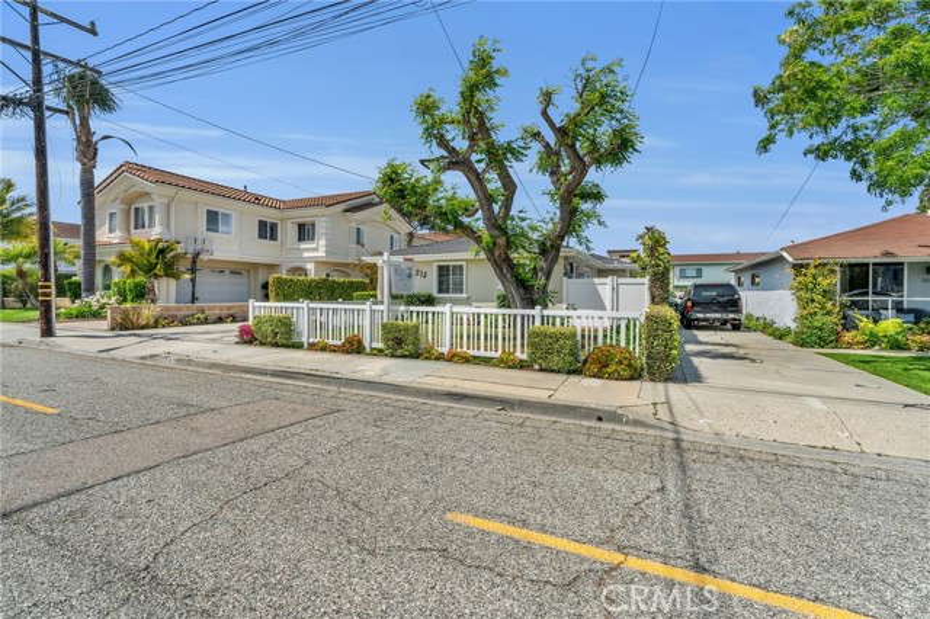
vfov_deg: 73.7
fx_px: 413
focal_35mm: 16
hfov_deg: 96.8
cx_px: 465
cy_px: 310
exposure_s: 1/250
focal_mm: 16
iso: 160
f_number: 8
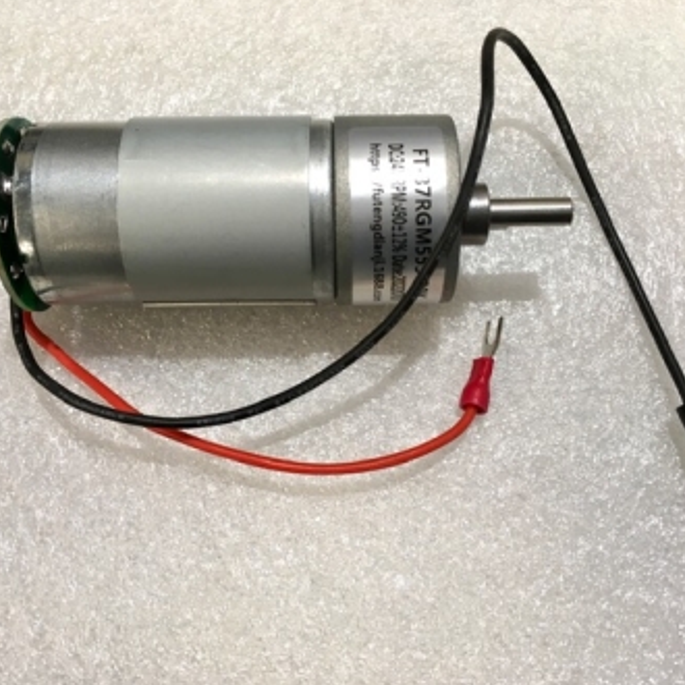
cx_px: 345
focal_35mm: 35
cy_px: 342
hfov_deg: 47.2
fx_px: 784
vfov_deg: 47.2
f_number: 2.2
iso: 32
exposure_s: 1/33
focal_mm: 4.15
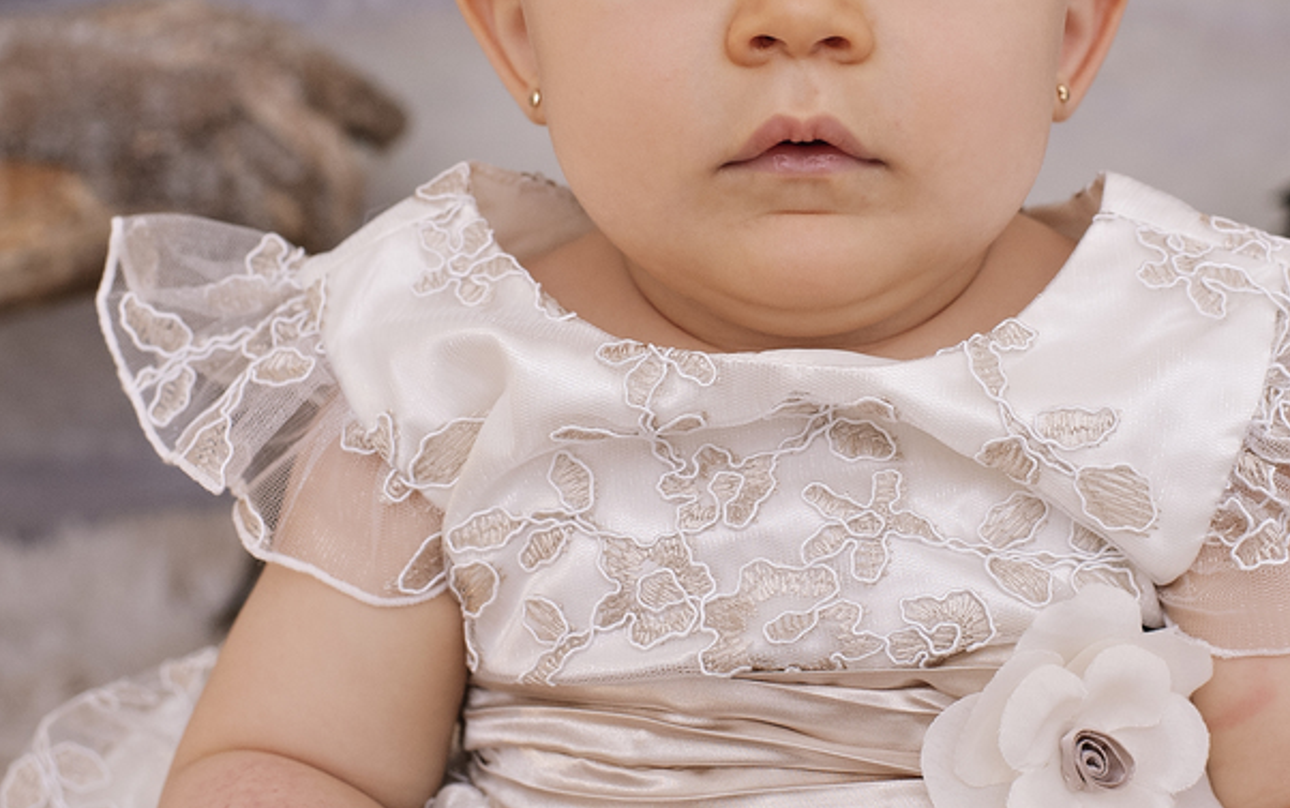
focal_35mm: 71
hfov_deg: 28.8
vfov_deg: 18.2
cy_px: 167
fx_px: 2498
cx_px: 819
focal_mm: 35
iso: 640
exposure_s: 1/200
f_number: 4
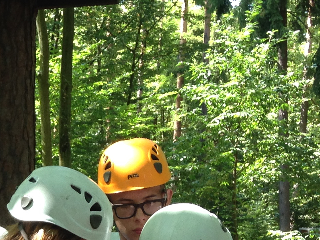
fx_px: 1045
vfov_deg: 12.7
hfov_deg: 16.2
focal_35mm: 113
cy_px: 308
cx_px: -128
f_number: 2.4
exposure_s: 1/120
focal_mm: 4.12
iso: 64
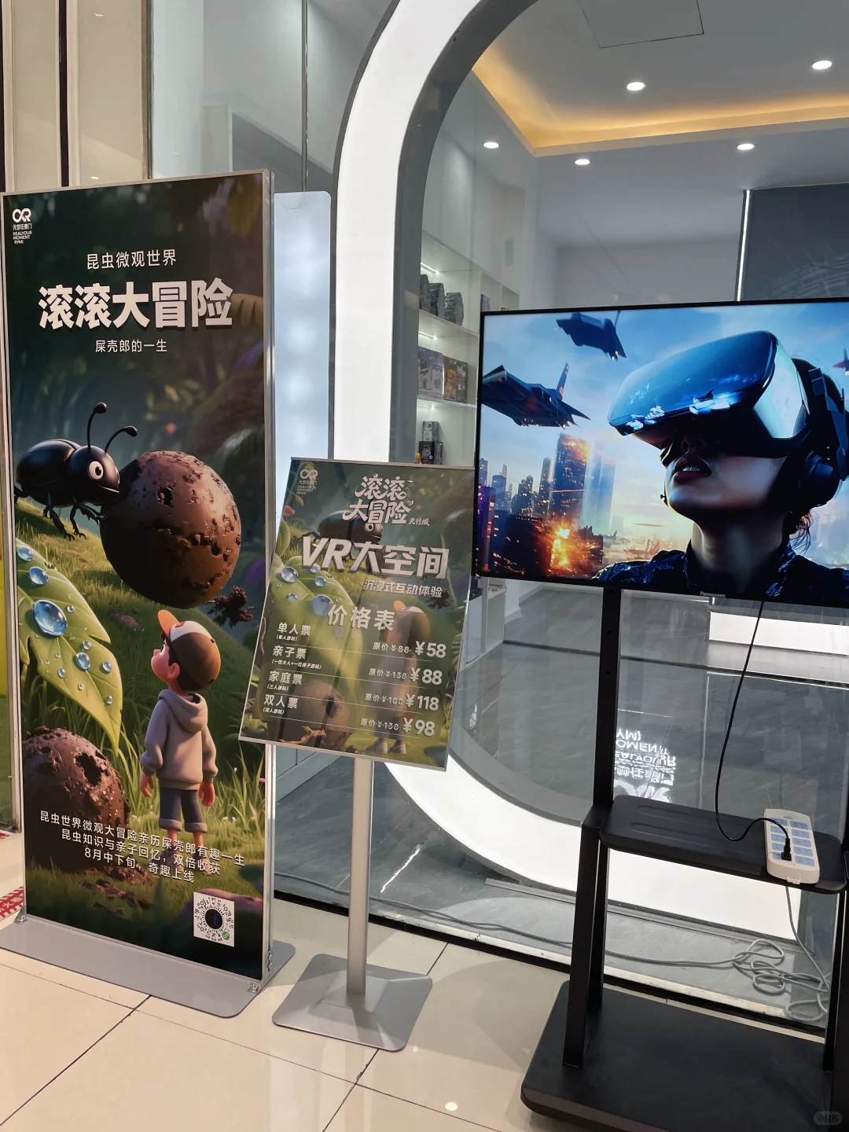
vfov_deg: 67.3
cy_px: 566
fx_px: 850
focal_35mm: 26
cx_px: 424
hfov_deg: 53.1
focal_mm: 4.2
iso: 32
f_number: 1.6
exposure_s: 1/123
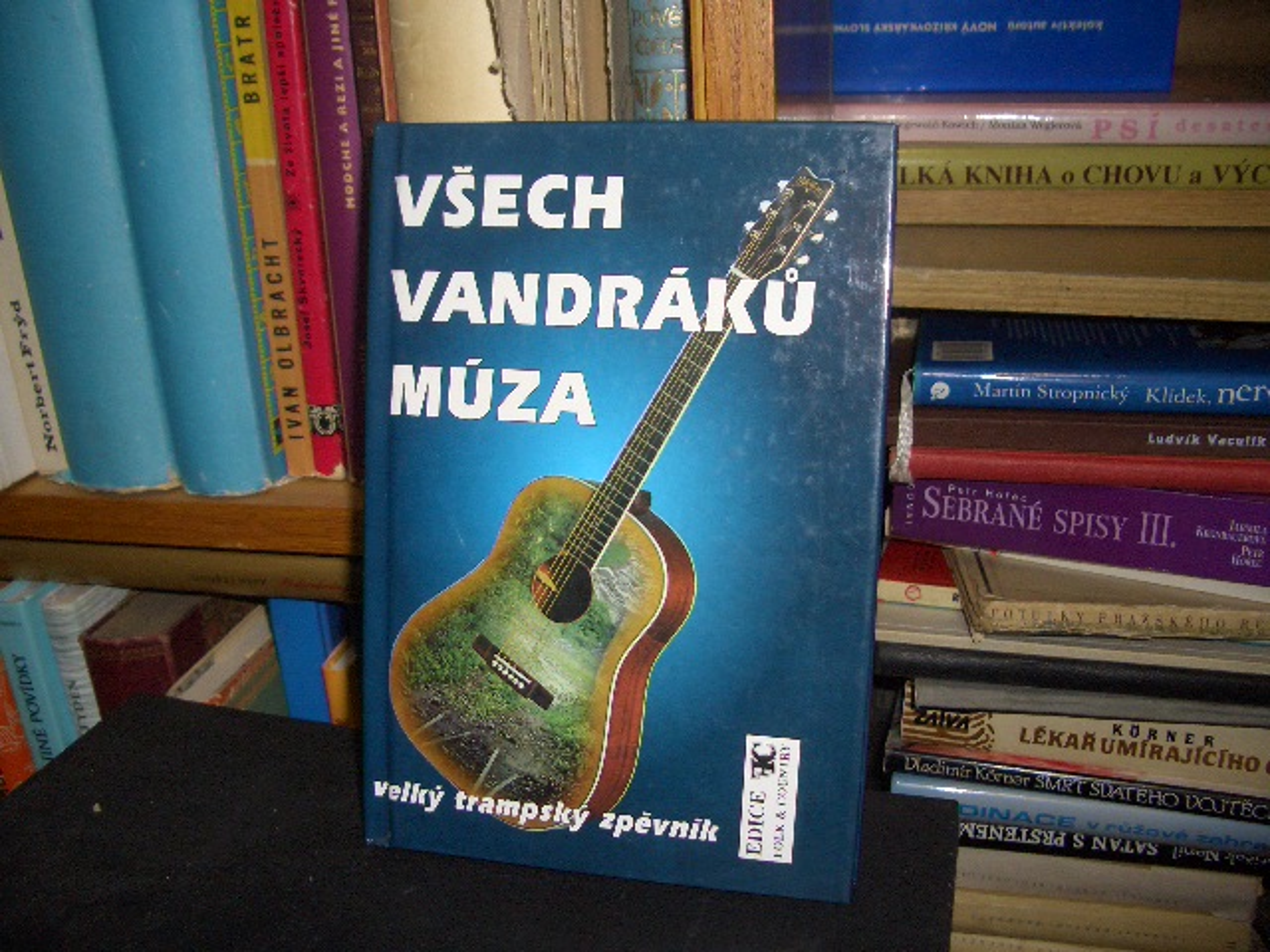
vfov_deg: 40.7
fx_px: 1284
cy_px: 476
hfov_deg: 52.6
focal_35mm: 35
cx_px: 635
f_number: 2.6
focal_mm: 5.8
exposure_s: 1/60
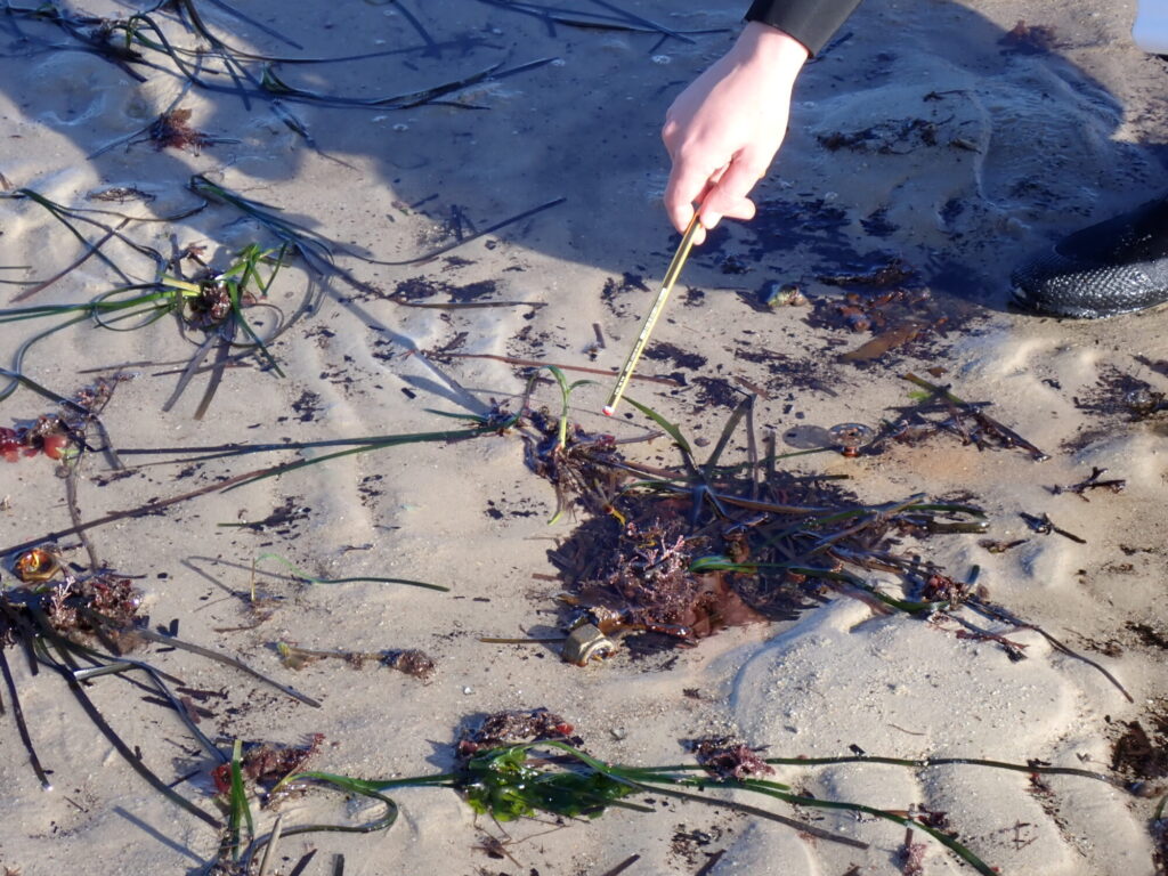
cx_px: 584
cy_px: 438
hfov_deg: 19.6
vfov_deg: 14.8
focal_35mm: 100
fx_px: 3374
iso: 100
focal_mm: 18
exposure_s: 1/200
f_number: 4.9
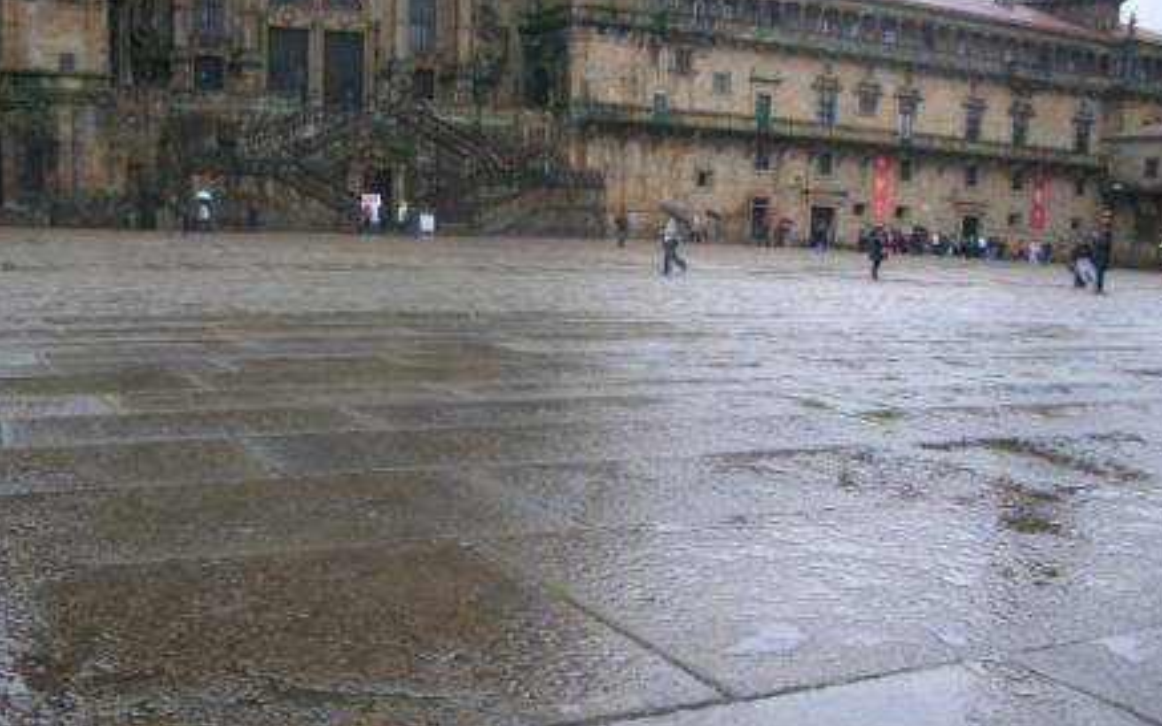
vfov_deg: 33.5
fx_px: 1203
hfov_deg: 51.5
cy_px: 433
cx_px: 585
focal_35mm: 38
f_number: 3
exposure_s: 1/41
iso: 50
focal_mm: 5.8
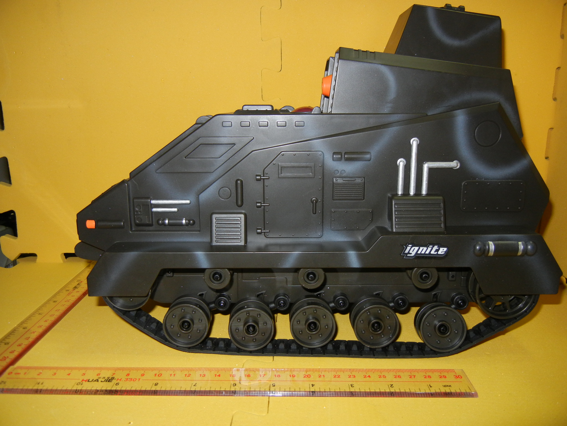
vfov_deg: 46.8
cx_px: 284
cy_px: 213
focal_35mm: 30
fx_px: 491
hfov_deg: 60.0
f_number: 3.5
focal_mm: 5.4
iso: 200
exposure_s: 1/30
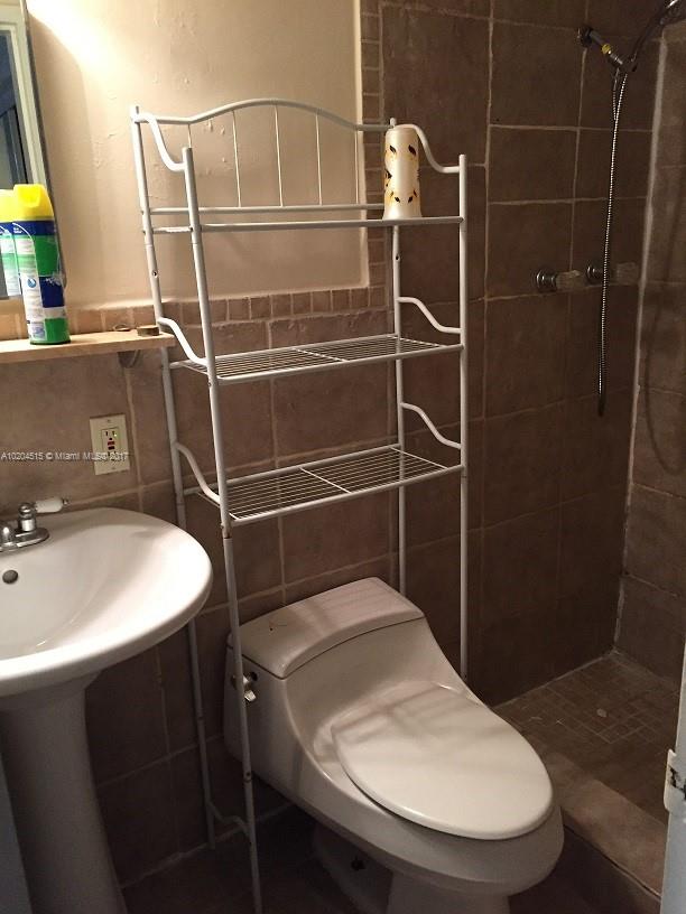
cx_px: 343
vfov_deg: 61.7
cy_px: 457
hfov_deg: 48.2
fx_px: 766
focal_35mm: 29
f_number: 2.2
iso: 250
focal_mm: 4.15
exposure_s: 1/30
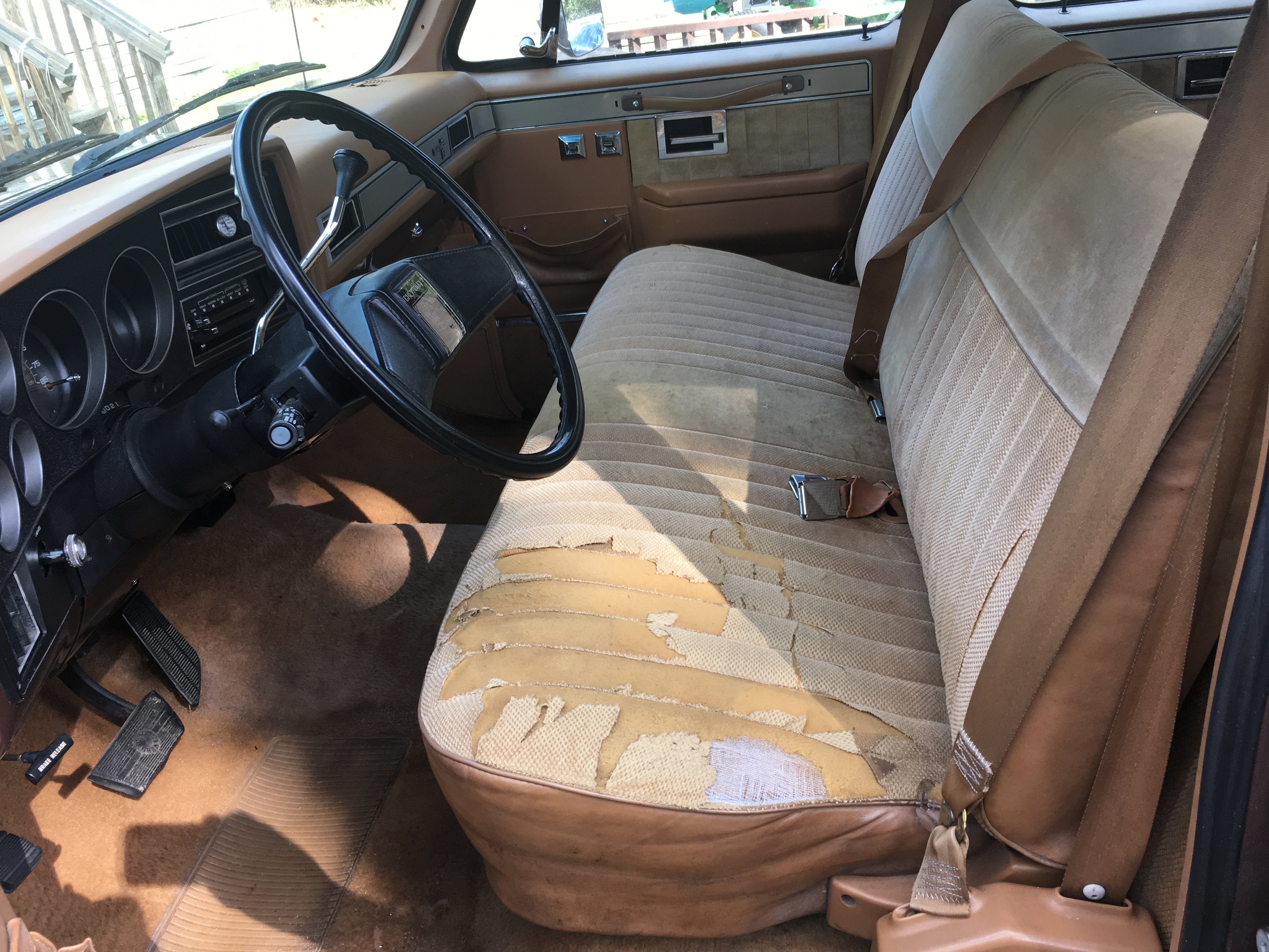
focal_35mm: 30
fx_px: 1100
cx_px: 655
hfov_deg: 60.0
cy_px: 488
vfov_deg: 46.8
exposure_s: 1/120
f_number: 2.2
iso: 32
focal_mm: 4.15
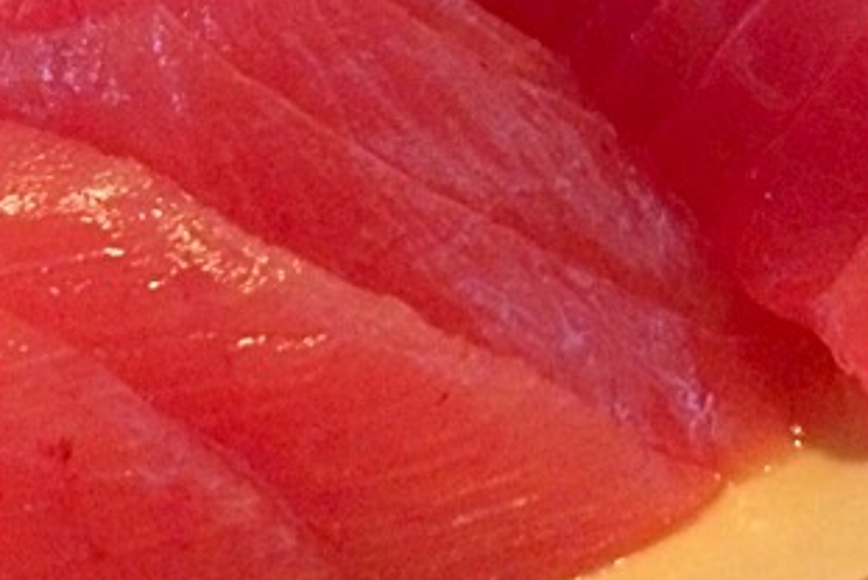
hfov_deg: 21.8
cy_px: -268
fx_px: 2244
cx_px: 541
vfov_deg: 13.9
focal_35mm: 93
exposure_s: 1/30
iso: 320
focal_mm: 4.15
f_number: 2.2
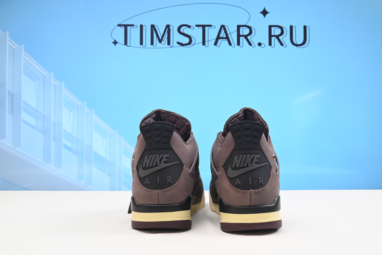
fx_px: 414
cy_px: 128
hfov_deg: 49.5
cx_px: 191
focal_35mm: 39
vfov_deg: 34.2
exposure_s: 1/2
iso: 100
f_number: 16
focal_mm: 39
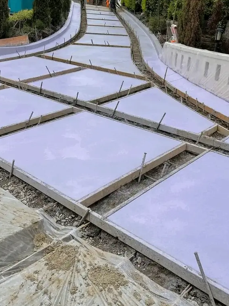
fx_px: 326
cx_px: 107
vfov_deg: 49.9
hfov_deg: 38.6
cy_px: 127
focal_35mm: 37
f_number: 1.6
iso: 32
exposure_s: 1/3003
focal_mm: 5.1
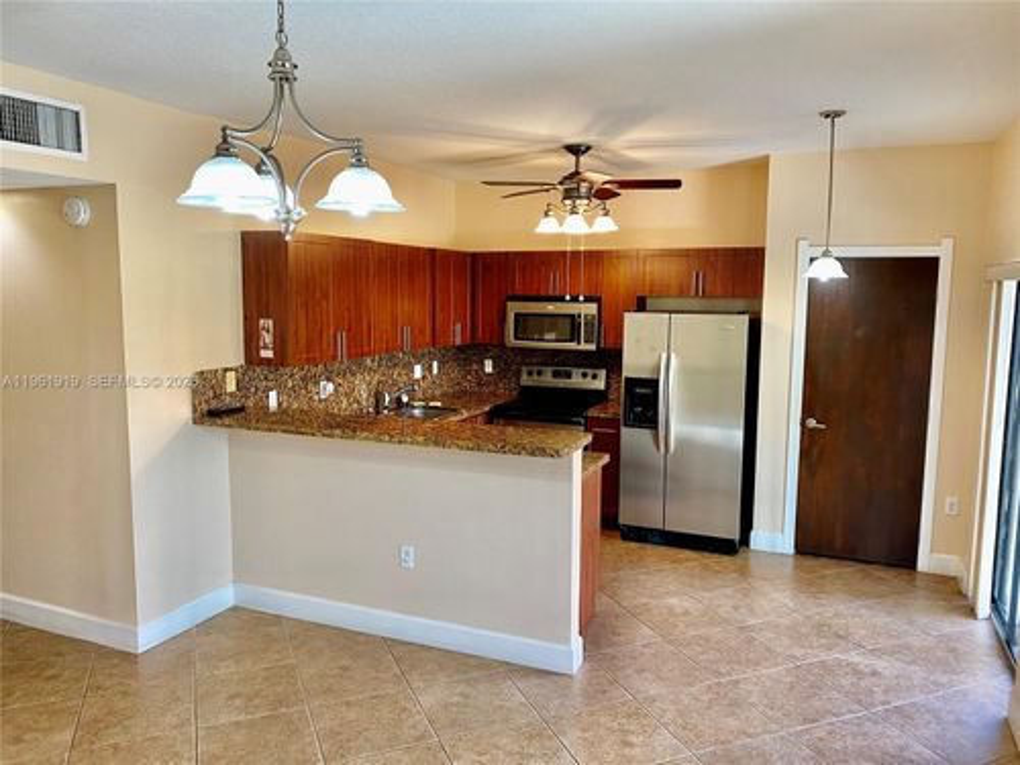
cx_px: 510
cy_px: 382
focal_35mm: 26
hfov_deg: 67.3
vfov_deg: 53.1
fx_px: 766
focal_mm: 4.25
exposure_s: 1/60
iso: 160
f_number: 1.8
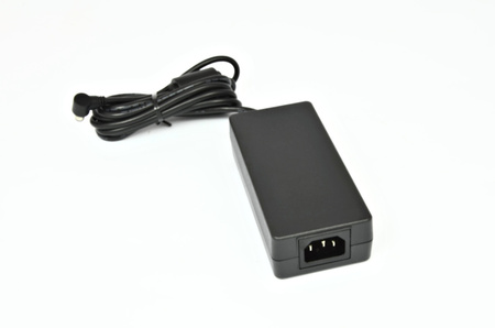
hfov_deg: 39.0
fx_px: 700
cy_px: 164
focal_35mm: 51
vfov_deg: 26.4
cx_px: 248
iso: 100
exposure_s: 2
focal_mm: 34
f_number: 22
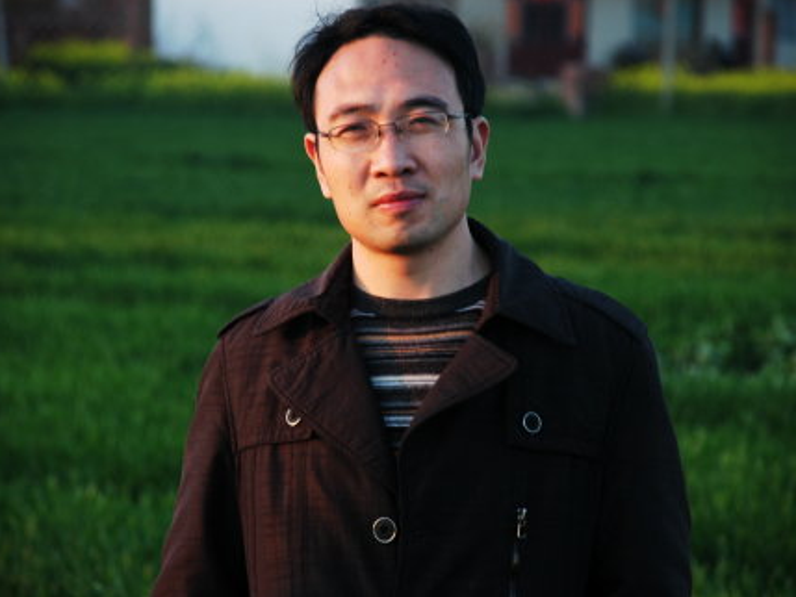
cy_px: 298
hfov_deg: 9.6
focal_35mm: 206
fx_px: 4728
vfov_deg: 7.2
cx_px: 390
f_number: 5.6
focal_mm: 125
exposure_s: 1/90
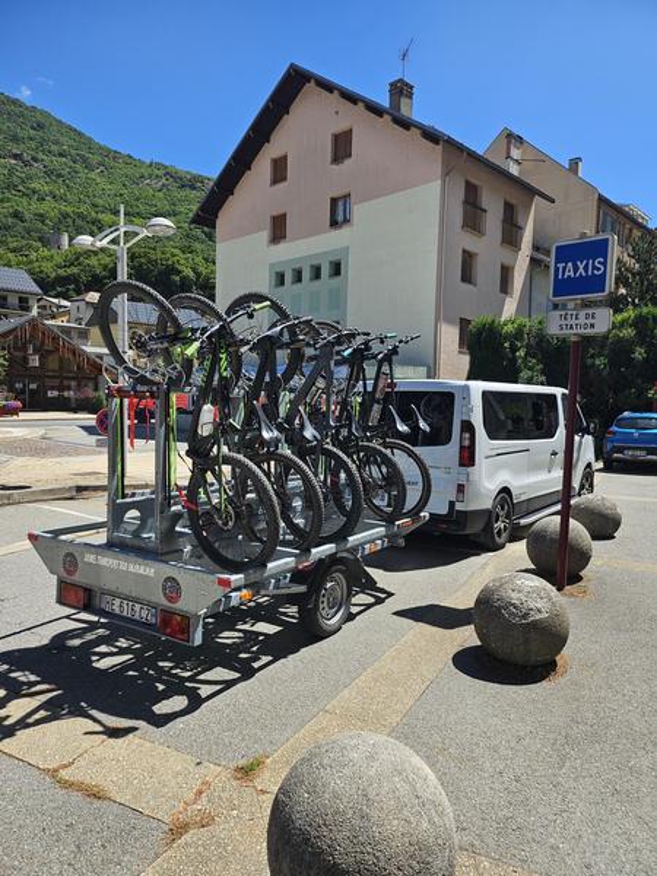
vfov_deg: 71.6
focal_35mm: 24
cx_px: 328
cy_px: 438
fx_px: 607
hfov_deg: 56.8
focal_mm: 5
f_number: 1.8
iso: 50
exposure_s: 1/2572
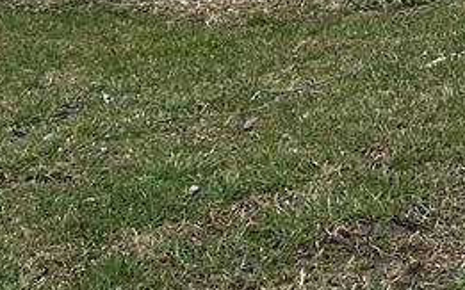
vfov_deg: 8.5
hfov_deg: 14.6
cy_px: -496
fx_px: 1710
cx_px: 647
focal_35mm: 135
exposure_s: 1/1488
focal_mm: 5.7
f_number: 1.5
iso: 50
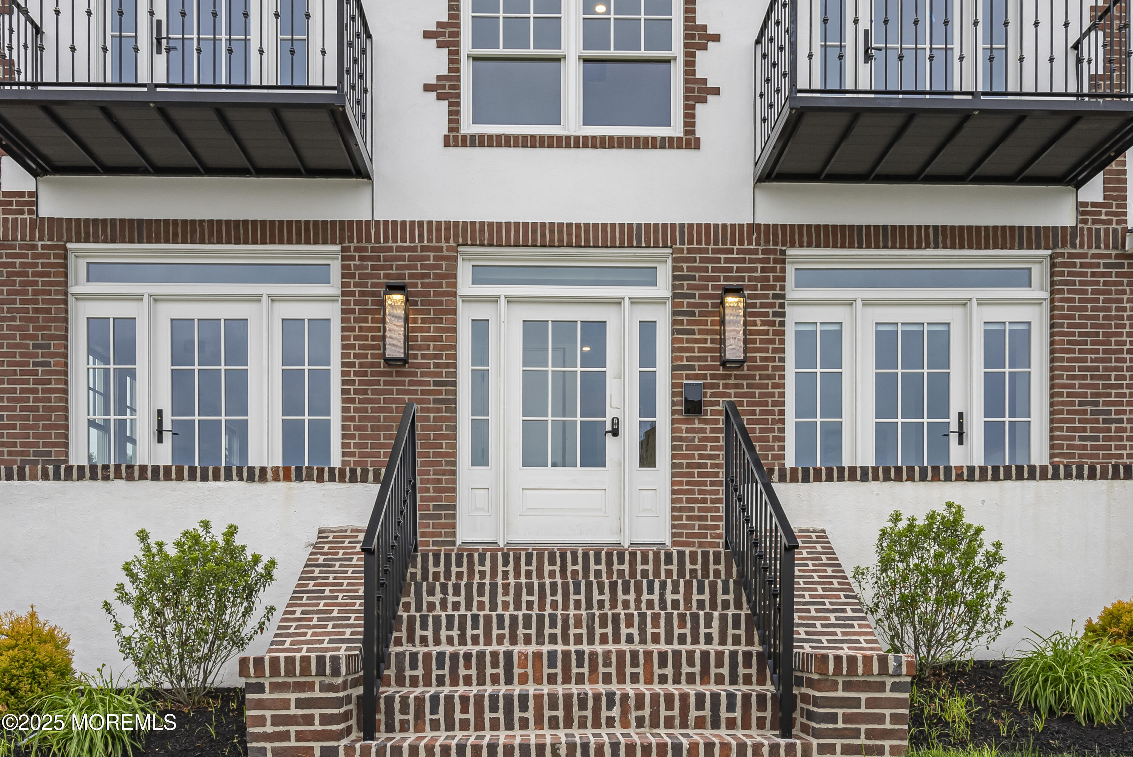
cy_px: 378
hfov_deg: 61.9
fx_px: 945
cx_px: 566
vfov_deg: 43.6
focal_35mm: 30
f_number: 16
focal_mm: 30
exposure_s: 1/100
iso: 640
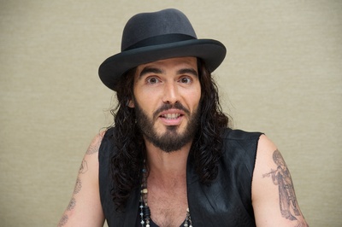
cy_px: 114
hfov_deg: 19.5
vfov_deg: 13.0
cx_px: 171
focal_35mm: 105
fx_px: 997
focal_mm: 105
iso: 400
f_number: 7.1
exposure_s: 1/100
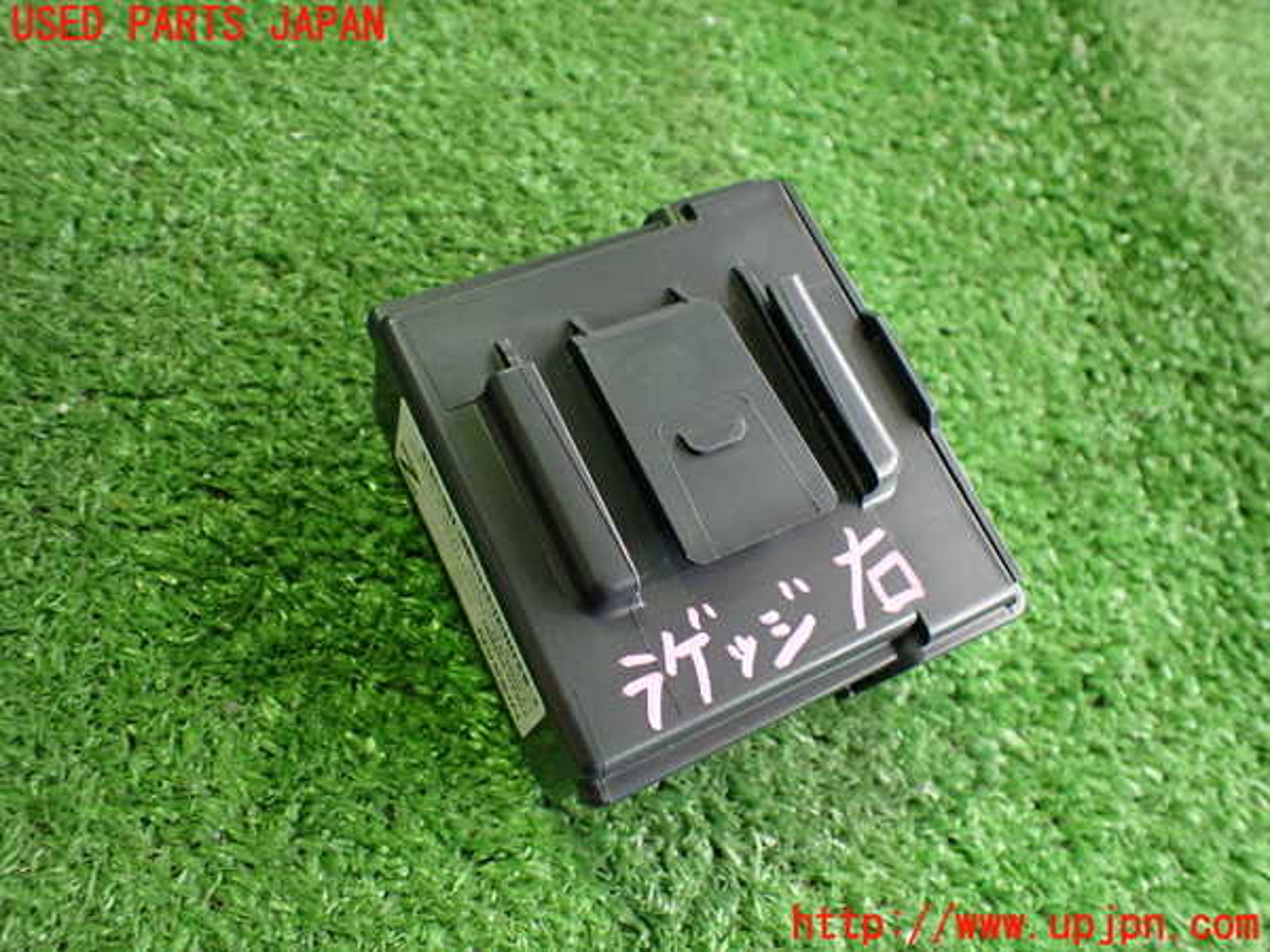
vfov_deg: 46.8
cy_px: 476
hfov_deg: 60.0
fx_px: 1101
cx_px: 635
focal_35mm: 30
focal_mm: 5.4
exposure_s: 1/60
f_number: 2.3
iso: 800
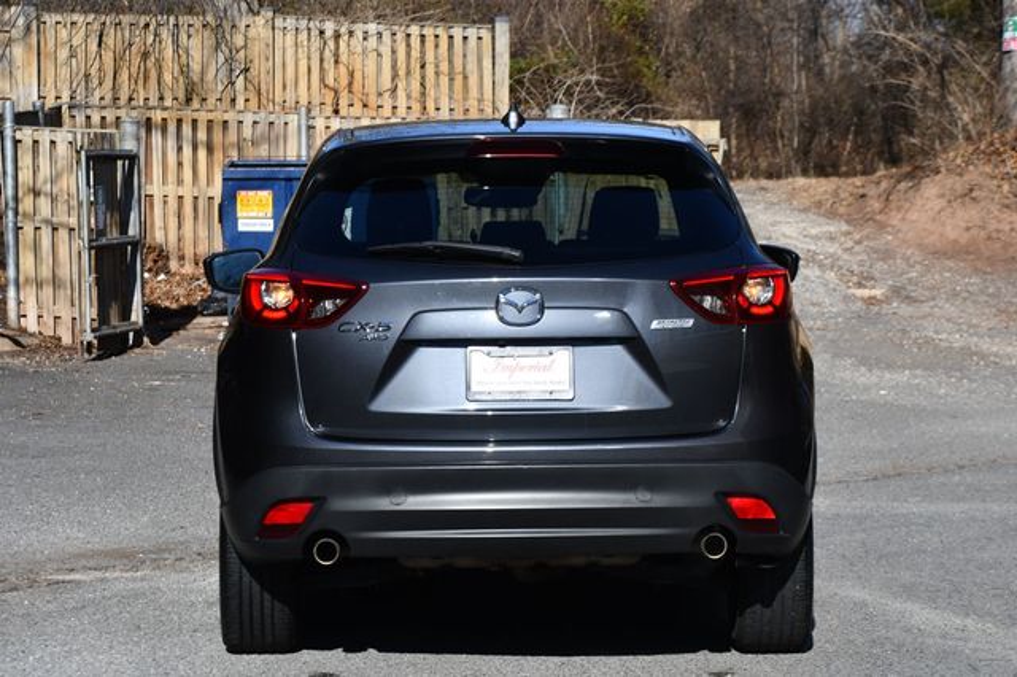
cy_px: 338
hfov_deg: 16.7
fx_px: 3473
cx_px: 508
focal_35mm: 123
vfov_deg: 11.1
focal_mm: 82
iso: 100
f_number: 9
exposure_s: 1/320
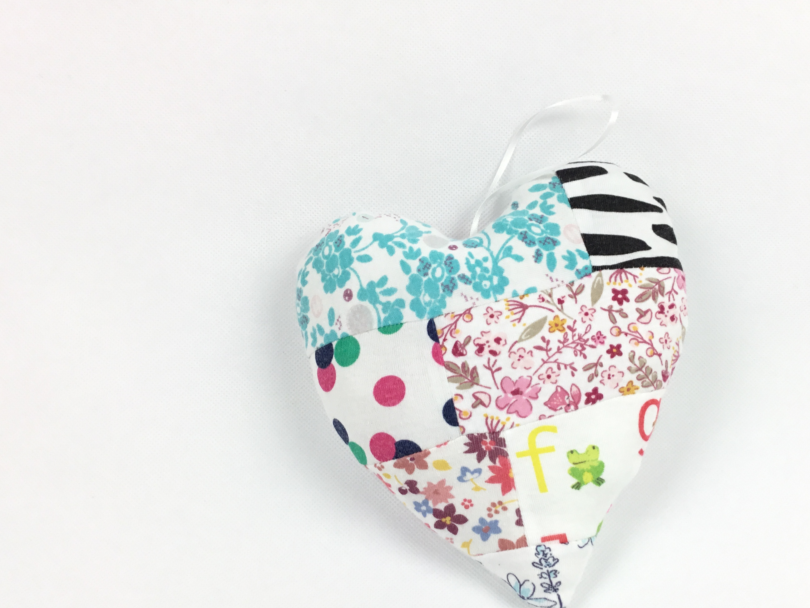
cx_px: 492
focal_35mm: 39
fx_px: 913
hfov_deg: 47.5
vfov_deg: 36.6
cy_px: 375
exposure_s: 1/100
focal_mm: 3.3
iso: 32
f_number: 2.4
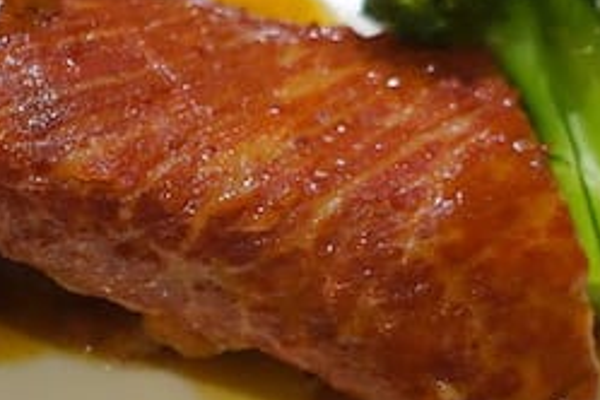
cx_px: 29
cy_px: 206
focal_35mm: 103
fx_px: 1717
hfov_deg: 19.4
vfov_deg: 13.3
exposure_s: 1/40
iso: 800
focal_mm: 11.56
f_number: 2.5
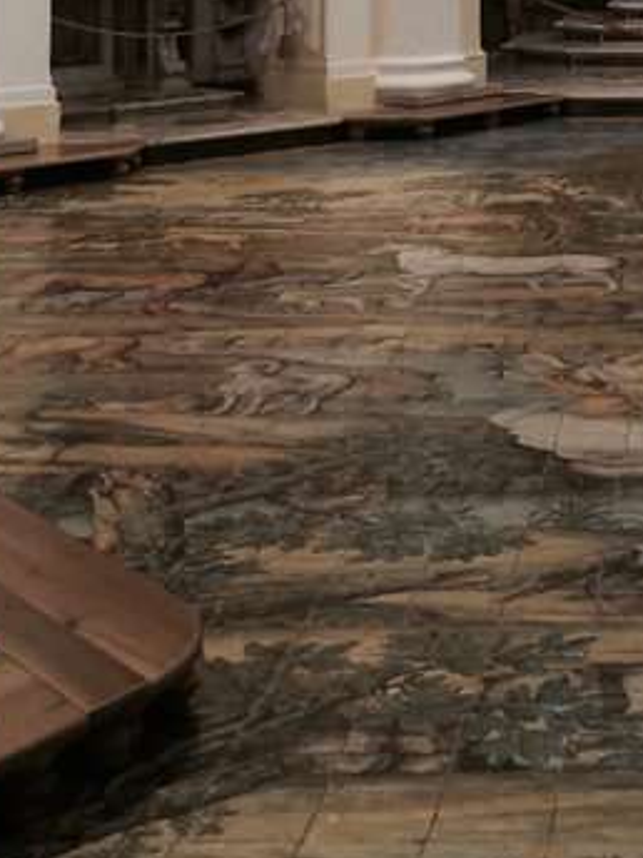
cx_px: 822
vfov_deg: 22.3
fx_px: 2006
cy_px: -165
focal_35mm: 81
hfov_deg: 17.2
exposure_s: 1/33
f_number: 2.2
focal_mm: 4.15
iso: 125
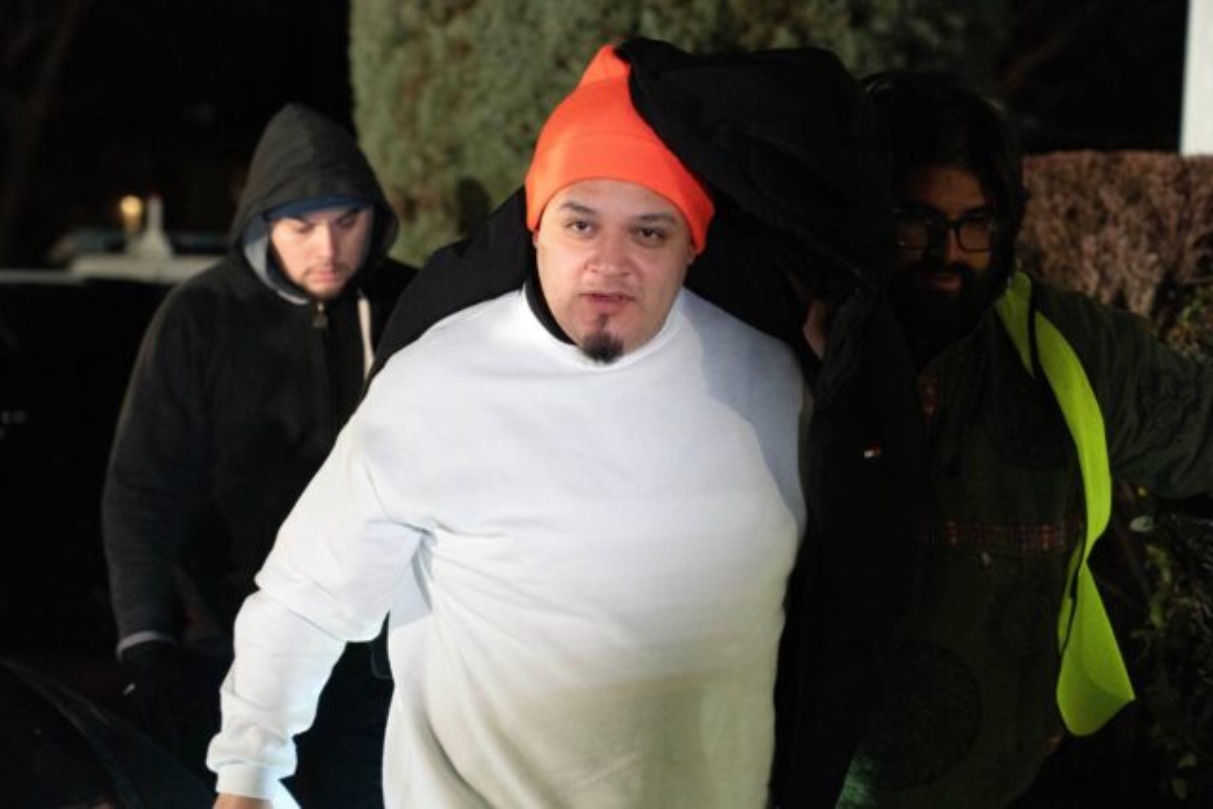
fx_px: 2359
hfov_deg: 28.8
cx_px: 606
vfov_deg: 19.5
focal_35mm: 70
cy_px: 404
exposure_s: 1/200
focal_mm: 70
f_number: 3.5
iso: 6400
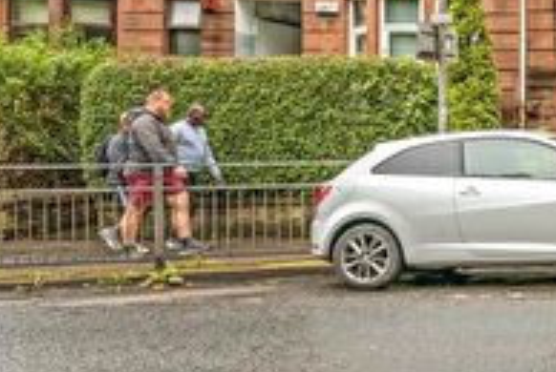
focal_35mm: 54
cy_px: 82
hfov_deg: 25.0
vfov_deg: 24.8
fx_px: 835
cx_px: 891
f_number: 4.5
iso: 800
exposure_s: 1/40
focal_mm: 15
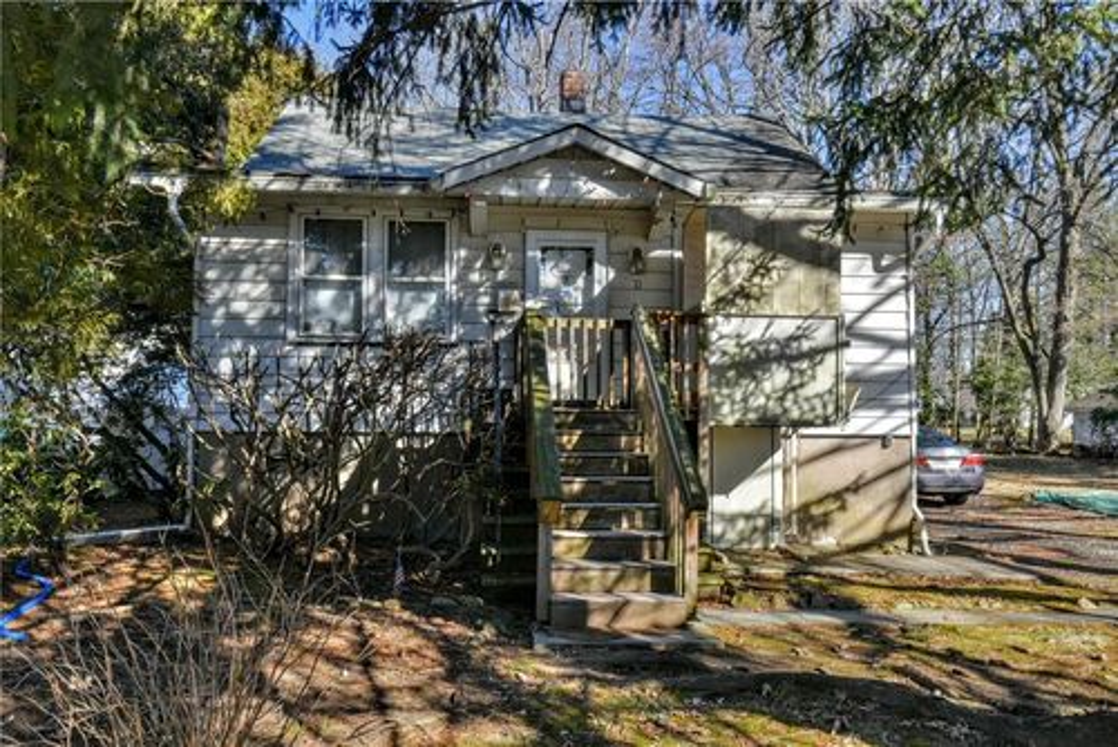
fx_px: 746
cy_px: 374
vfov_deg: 53.2
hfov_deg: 73.7
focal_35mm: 24
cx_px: 559
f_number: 19
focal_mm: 24
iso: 200
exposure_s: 1/15
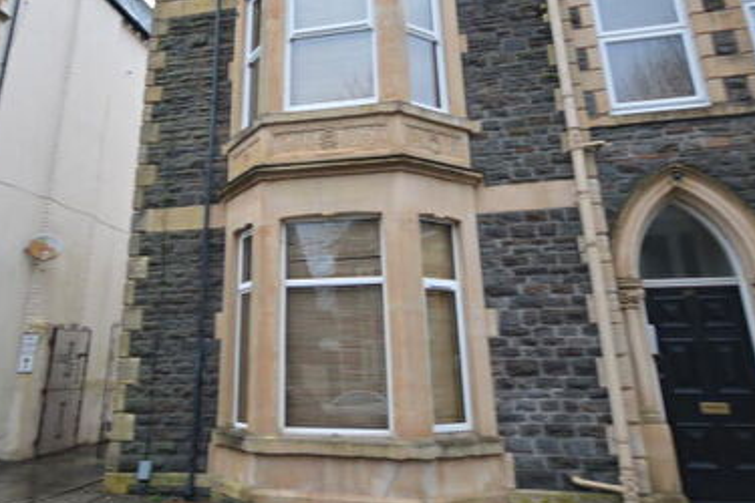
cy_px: 129
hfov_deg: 65.1
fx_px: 587
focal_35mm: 28
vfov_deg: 44.9
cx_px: 318
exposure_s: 1/15
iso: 100
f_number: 4
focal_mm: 10
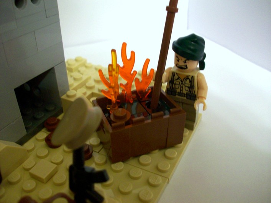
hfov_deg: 54.0
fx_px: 266
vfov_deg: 41.8
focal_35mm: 34
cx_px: 136
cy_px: 102
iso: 160
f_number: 2.8
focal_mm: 5.7
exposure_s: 1/13.3
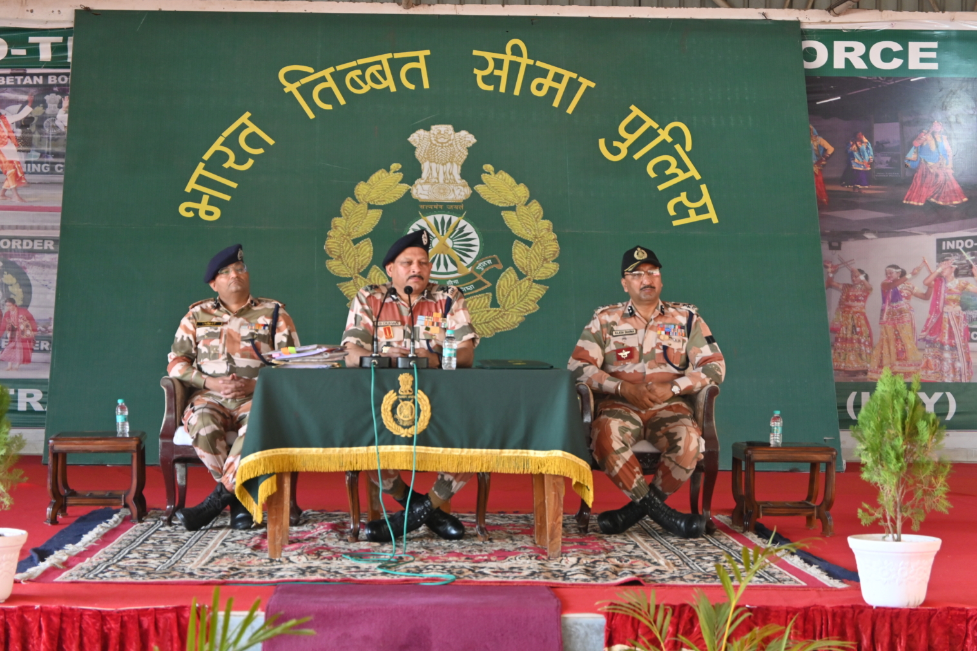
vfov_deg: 18.0
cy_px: 325
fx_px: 2063
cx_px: 492
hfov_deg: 26.6
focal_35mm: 76
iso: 800
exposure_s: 1/30
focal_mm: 50
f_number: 6.3
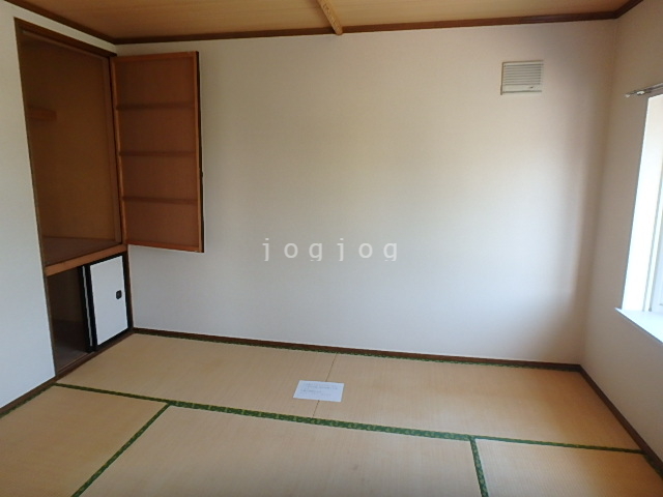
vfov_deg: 63.4
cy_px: 248
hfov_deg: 79.0
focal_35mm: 21
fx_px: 402
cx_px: 332
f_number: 3.5
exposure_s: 1/40
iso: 200
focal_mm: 3.7
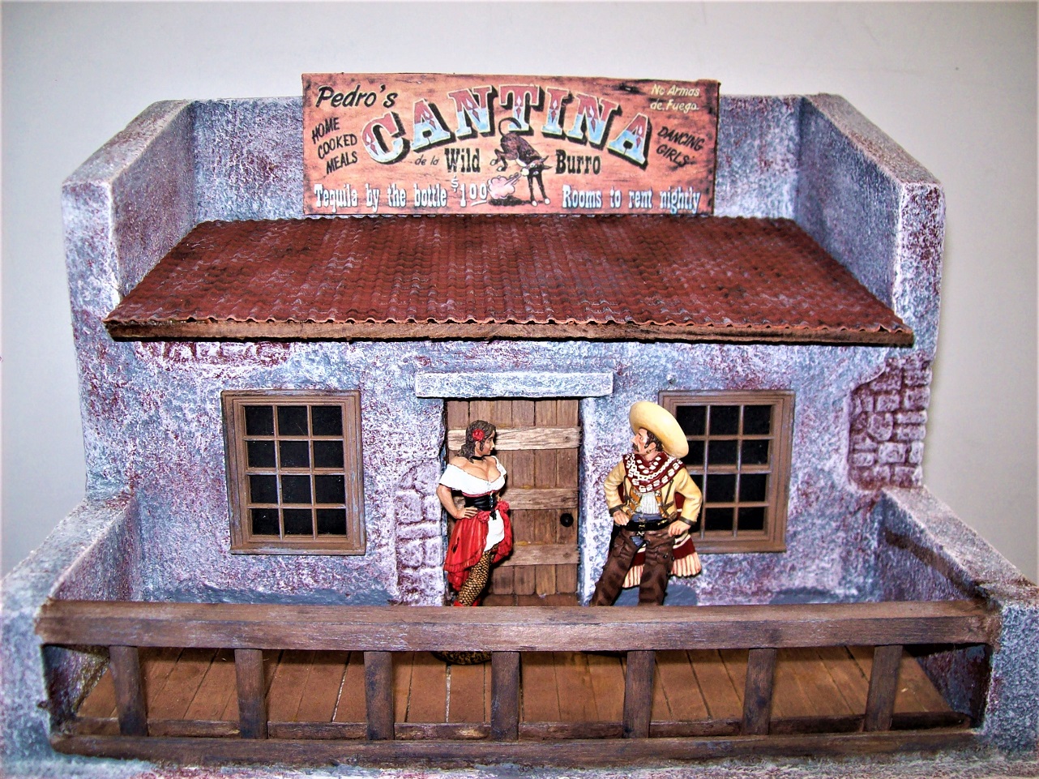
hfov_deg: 51.4
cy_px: 390
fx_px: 1080
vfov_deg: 39.6
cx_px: 520
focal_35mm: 36
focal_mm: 6
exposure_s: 1/64
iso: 80
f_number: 2.7
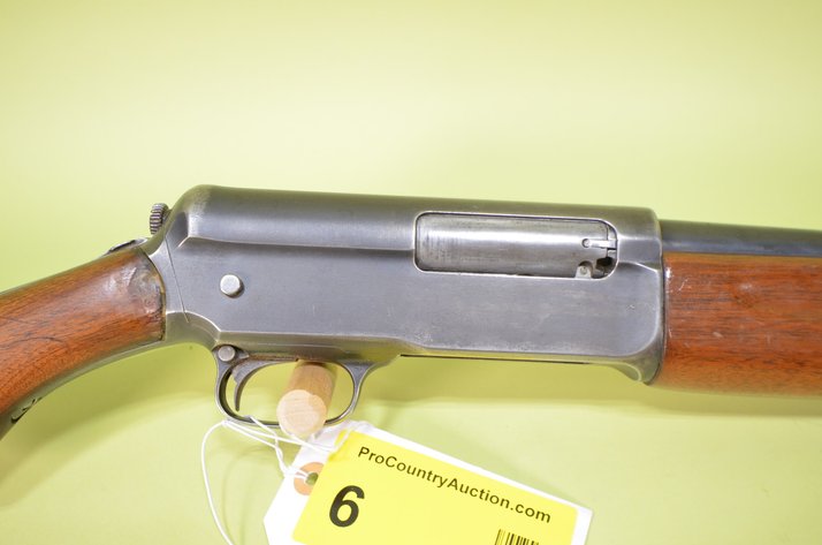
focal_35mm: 36
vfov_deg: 36.7
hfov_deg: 53.2
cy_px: 272
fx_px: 820
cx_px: 411
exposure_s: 1/125
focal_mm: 24
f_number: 5.6
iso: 800
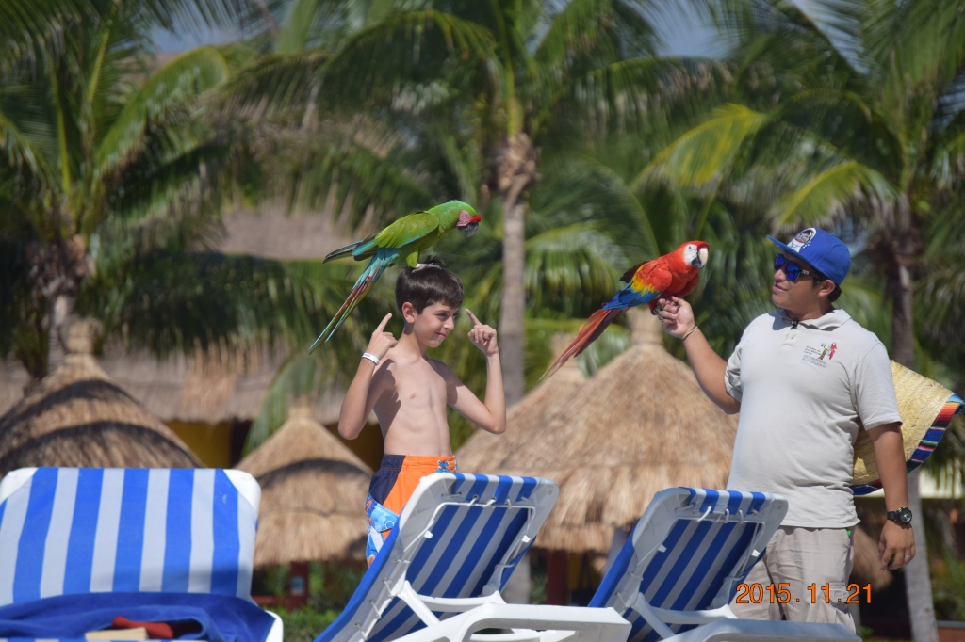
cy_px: 321
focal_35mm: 300
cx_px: 482
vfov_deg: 4.6
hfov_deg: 6.9
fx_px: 8039
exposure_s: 1/1600
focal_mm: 200
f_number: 5.6
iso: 200
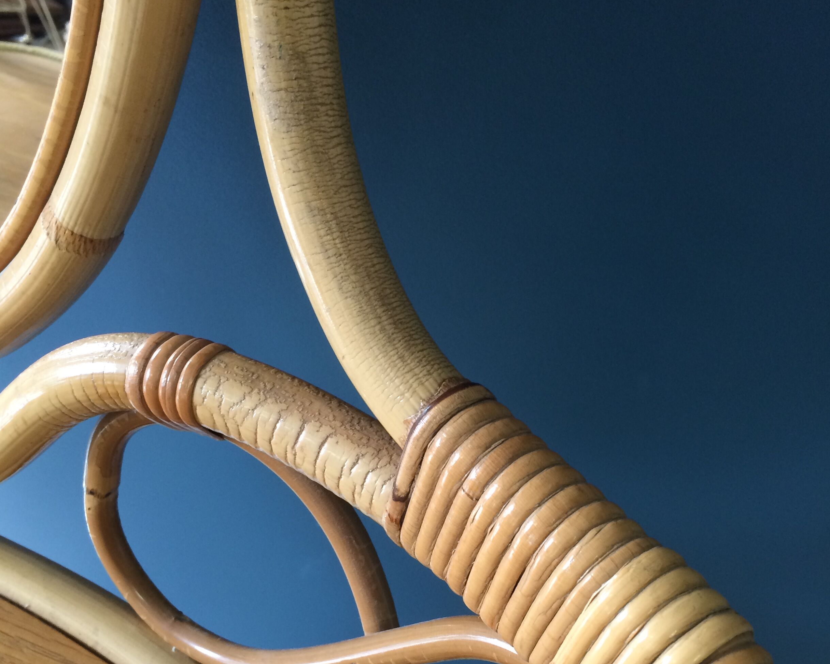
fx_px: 933
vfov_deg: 38.9
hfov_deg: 47.9
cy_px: 424
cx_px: 417
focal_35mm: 38
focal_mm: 4.15
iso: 64
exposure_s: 1/33
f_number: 2.2
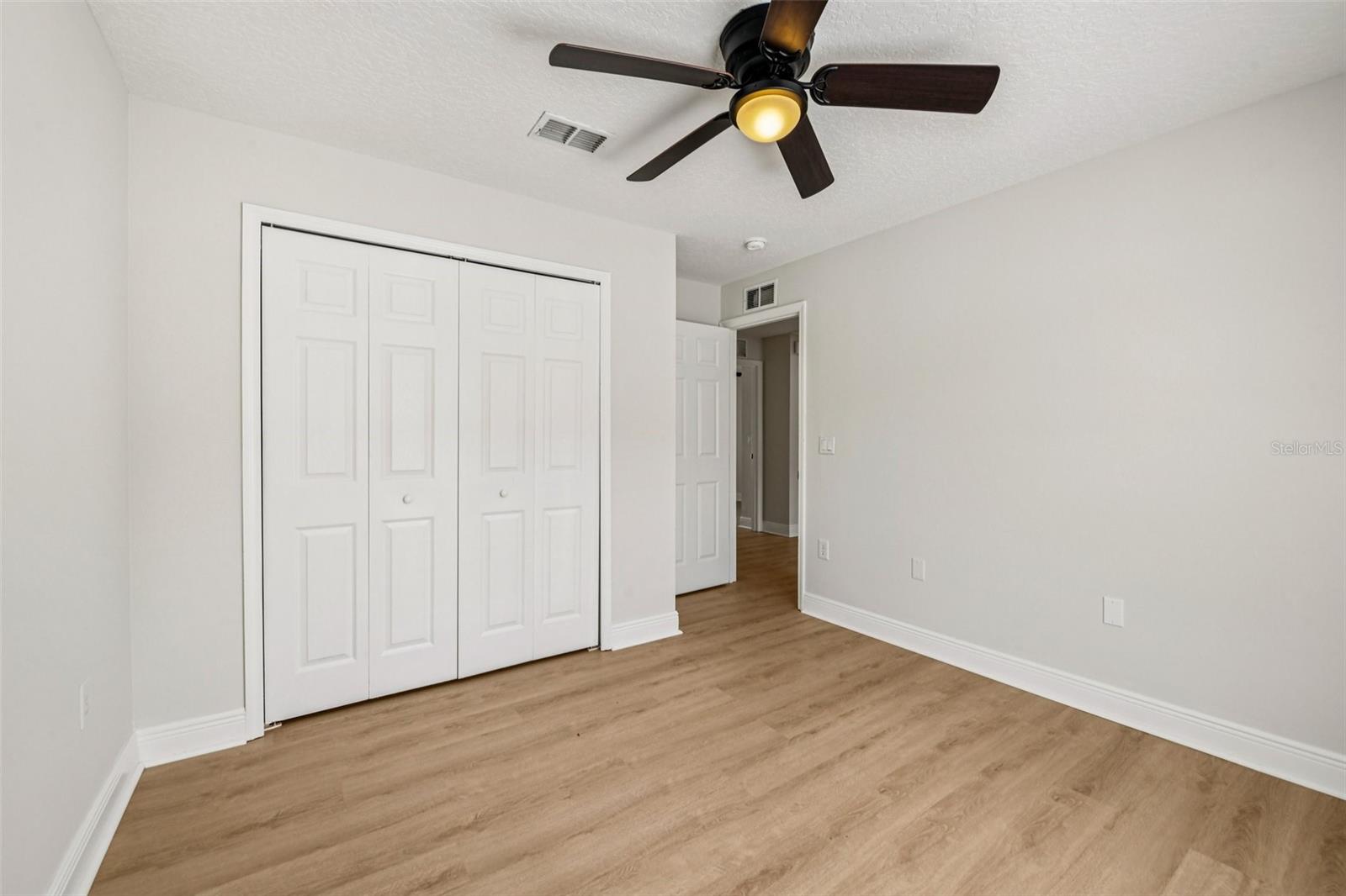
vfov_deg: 81.2
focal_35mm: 14
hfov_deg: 104.3
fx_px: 523
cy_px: 448
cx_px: 673
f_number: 8
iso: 400
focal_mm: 14
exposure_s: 1/80
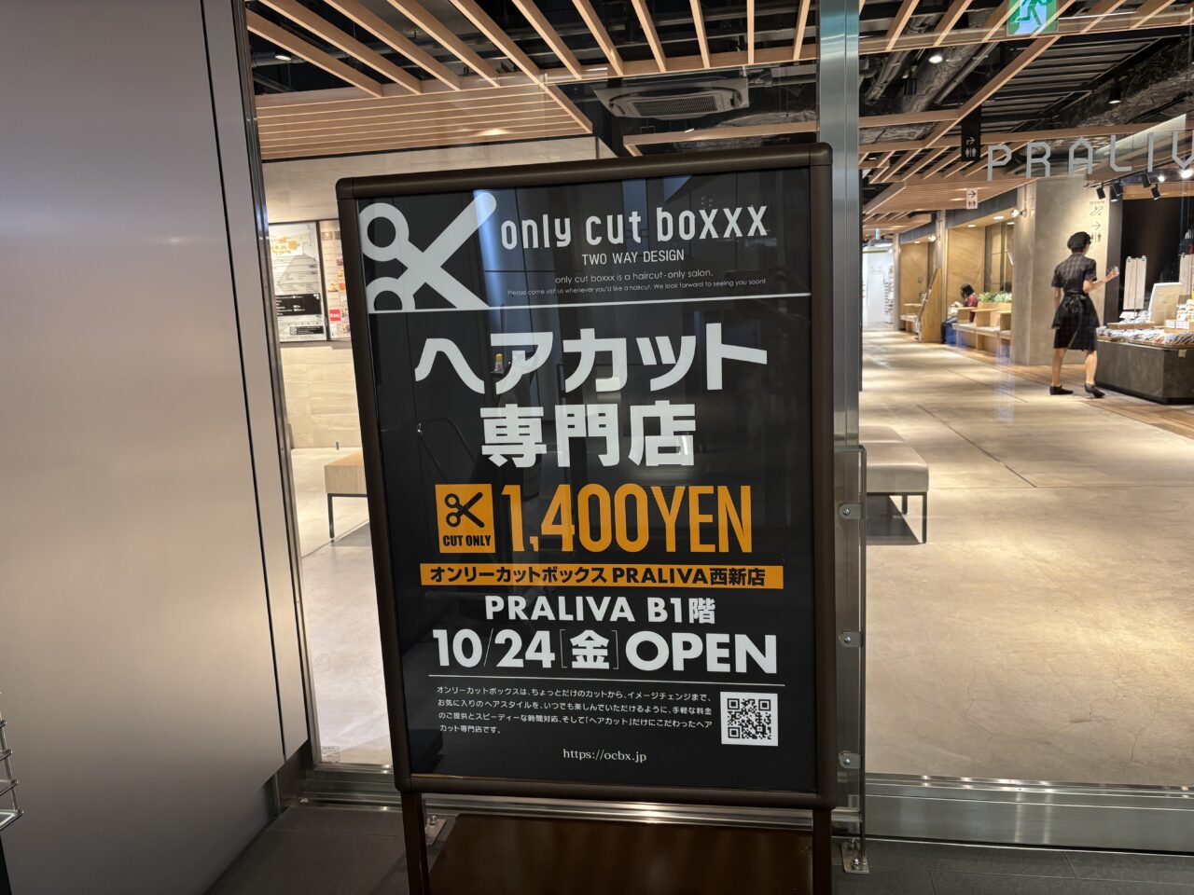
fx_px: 897
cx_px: 597
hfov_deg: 67.3
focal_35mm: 26
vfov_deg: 53.1
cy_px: 448
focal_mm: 5.96
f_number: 1.6
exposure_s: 1/60
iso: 125
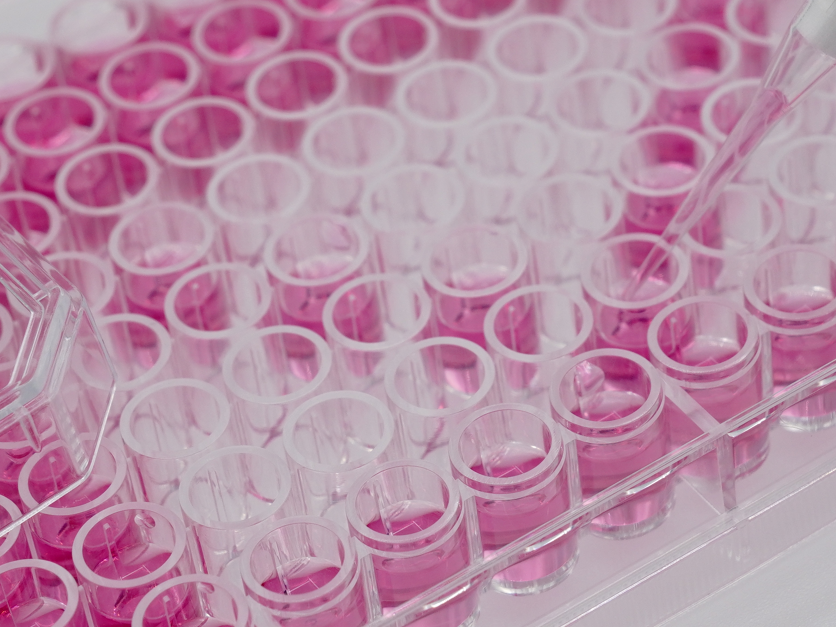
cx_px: 578
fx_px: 3529
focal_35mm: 146
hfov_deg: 13.5
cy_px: 268
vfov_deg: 10.2
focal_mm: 43
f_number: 8
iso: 250
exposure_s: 1/250
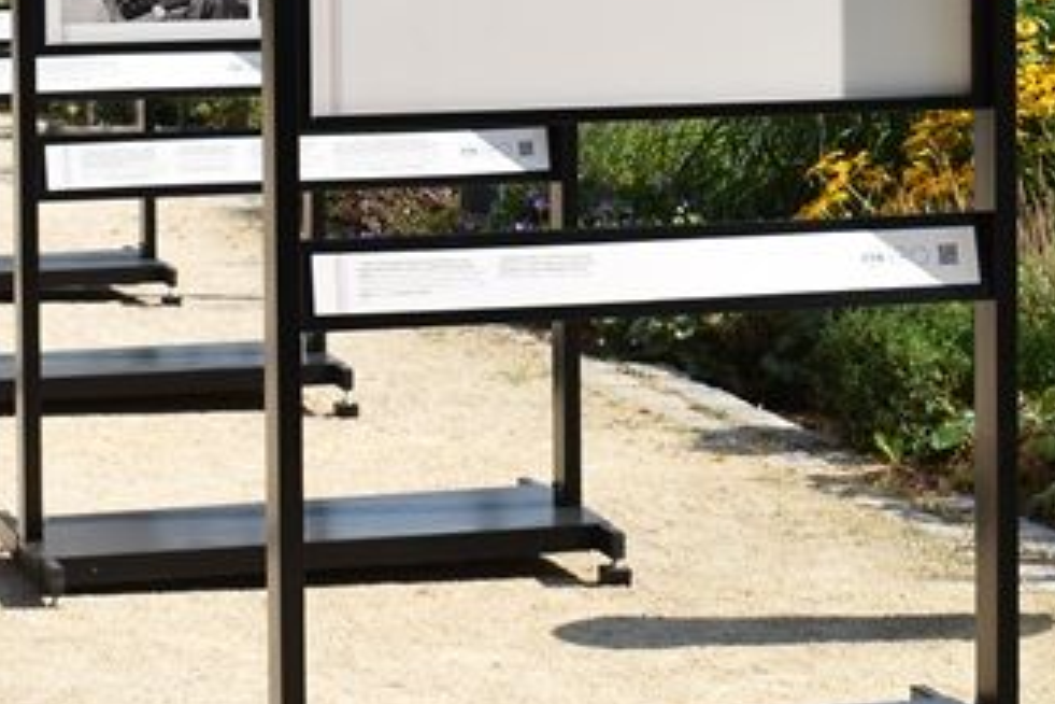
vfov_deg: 9.6
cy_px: -189
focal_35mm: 141
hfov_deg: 14.5
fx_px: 4132
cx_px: 665
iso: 100
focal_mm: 30
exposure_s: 1/200
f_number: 7.1
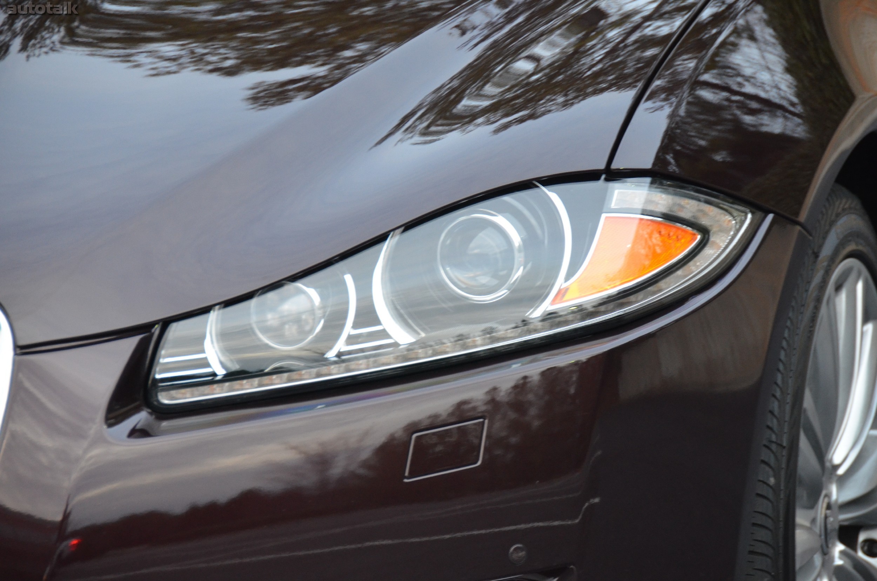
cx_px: 438
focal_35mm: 255
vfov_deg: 5.4
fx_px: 6199
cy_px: 290
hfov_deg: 8.1
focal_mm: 170
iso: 1600
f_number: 5.6
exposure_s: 1/100
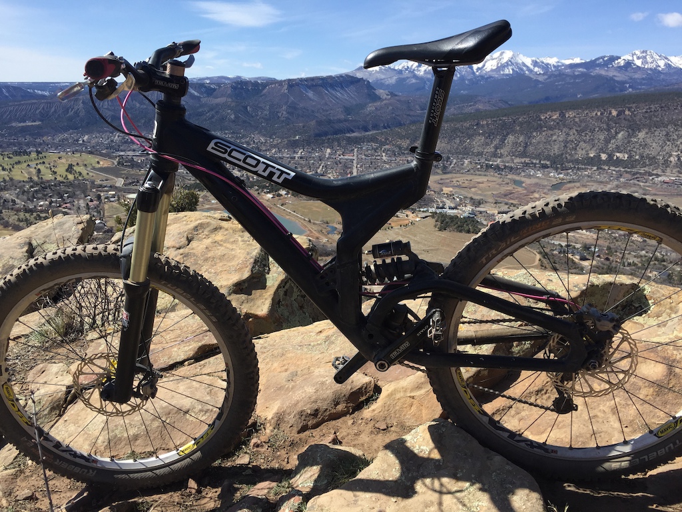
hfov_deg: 61.7
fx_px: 571
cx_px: 341
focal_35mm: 29
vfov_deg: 48.2
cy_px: 256
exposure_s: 1/1721
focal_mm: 4.15
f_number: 2.2
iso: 32
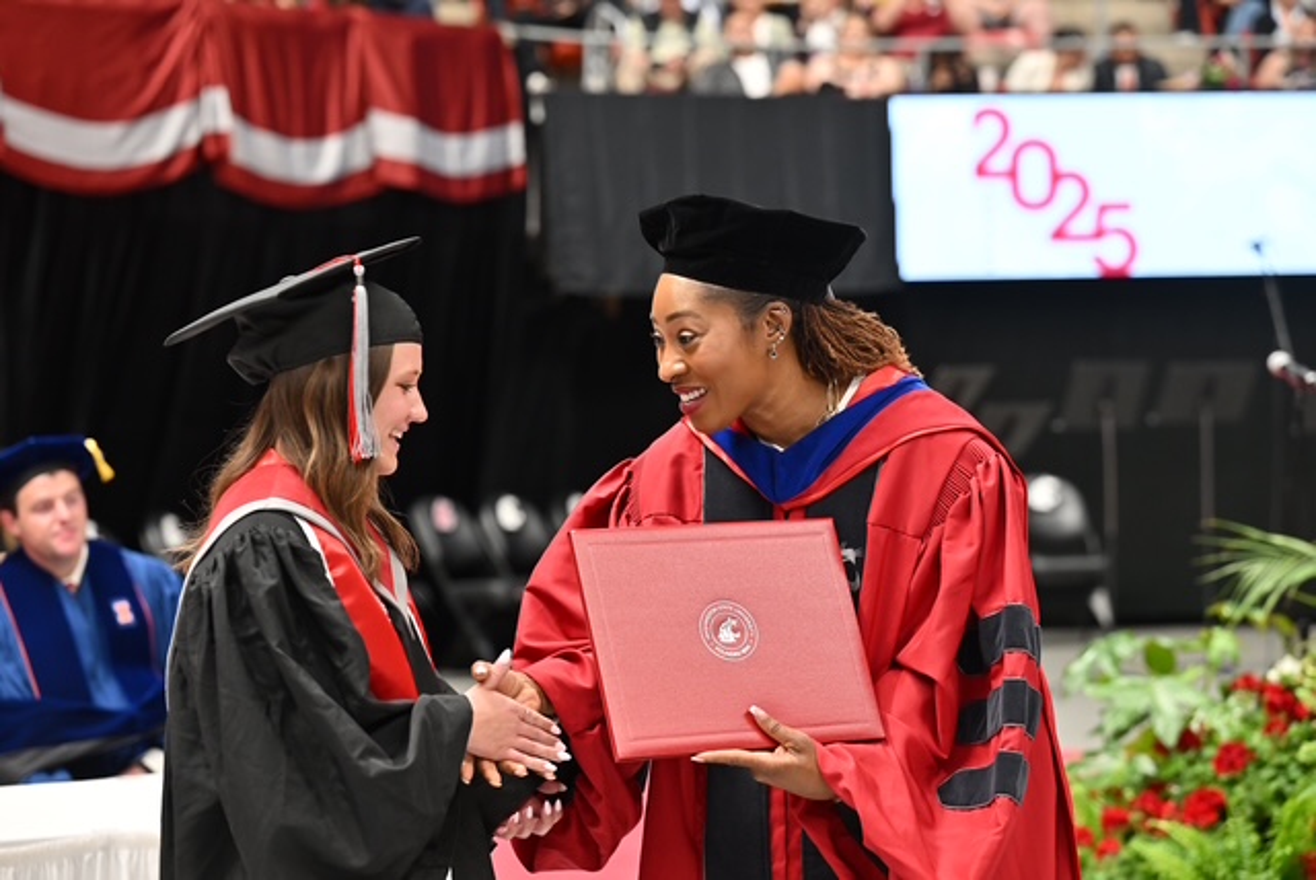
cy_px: 440
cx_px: 658
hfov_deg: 20.4
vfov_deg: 13.7
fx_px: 3659
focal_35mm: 100
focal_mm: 100
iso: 1000
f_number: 4
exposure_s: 1/160
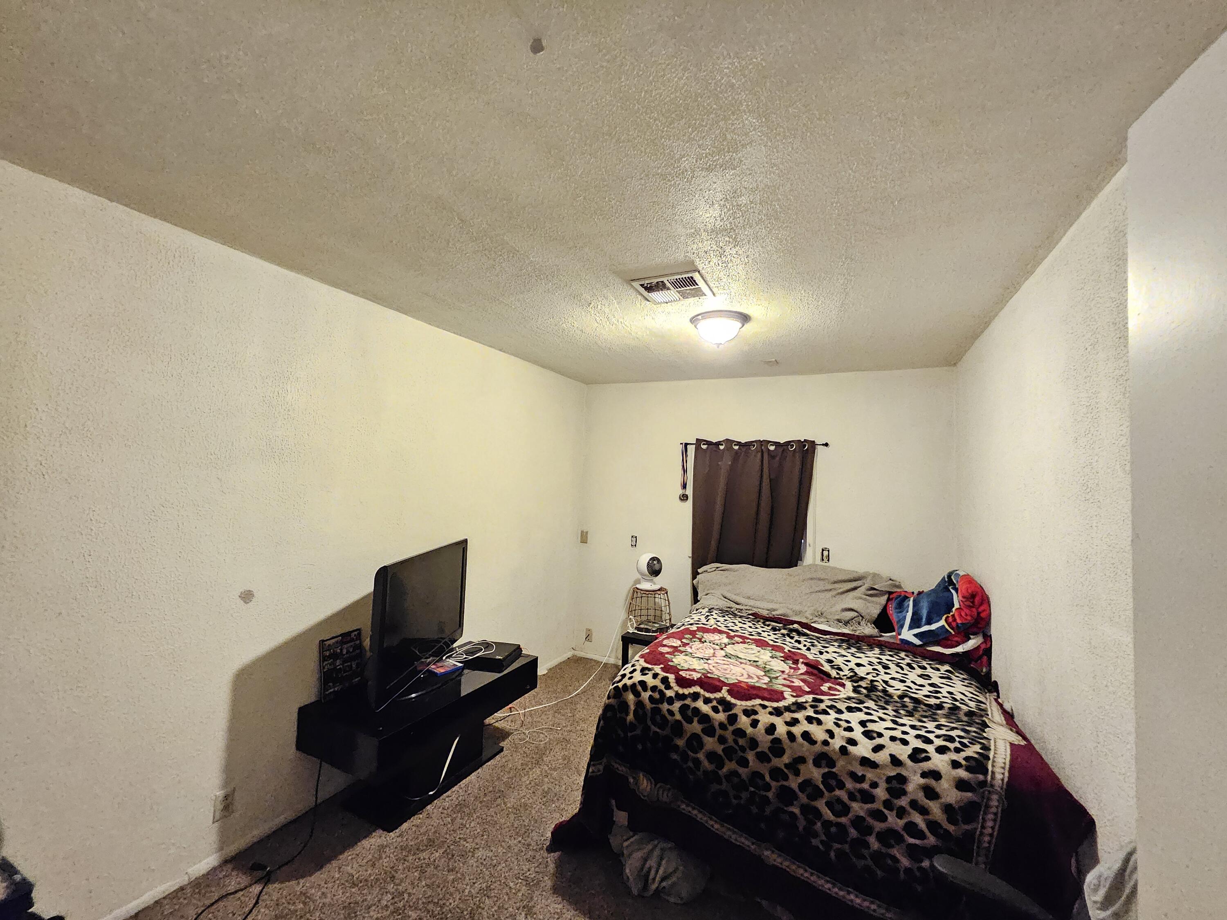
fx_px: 461
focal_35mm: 13
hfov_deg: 106.2
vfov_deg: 89.9
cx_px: 614
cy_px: 460
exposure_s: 1/24
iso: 1600
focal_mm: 1.74
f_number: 2.2
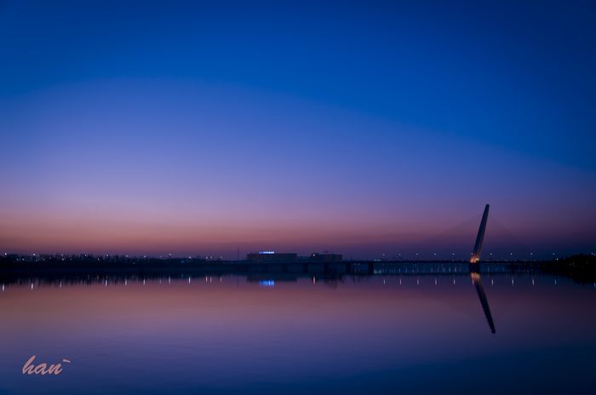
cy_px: 198
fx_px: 545
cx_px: 298
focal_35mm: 33
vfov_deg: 39.8
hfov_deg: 57.3
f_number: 3.8
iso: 100
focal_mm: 22
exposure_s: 1/13
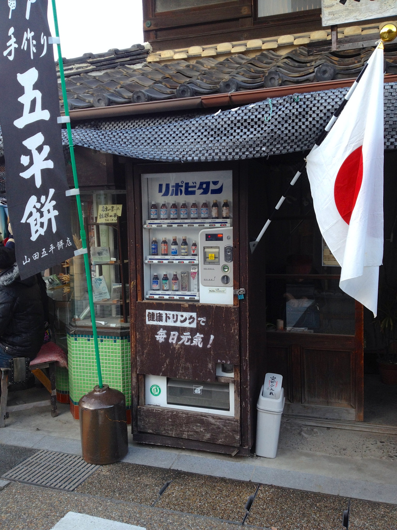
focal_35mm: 35
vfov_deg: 52.6
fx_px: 535
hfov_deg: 40.7
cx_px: 198
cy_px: 265
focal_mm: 4.28
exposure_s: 1/60
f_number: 2.4
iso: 50
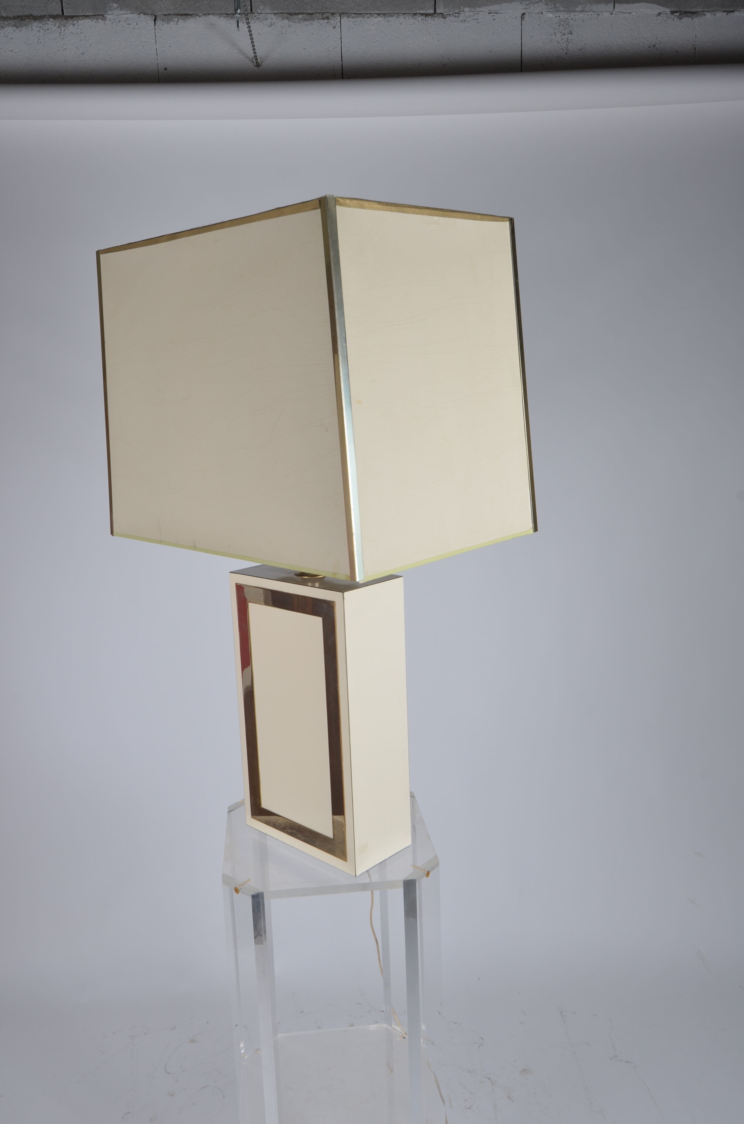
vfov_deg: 64.7
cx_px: 372
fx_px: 887
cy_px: 562
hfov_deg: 45.5
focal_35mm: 28
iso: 100
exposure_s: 1/125
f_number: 11
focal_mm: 19
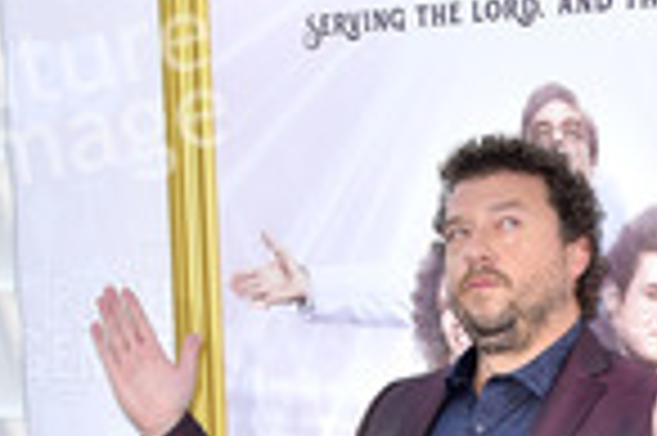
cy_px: 796
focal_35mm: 104
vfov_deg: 12.0
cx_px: 488
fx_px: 1896
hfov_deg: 19.5
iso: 320
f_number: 7.1
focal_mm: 38
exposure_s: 1/250
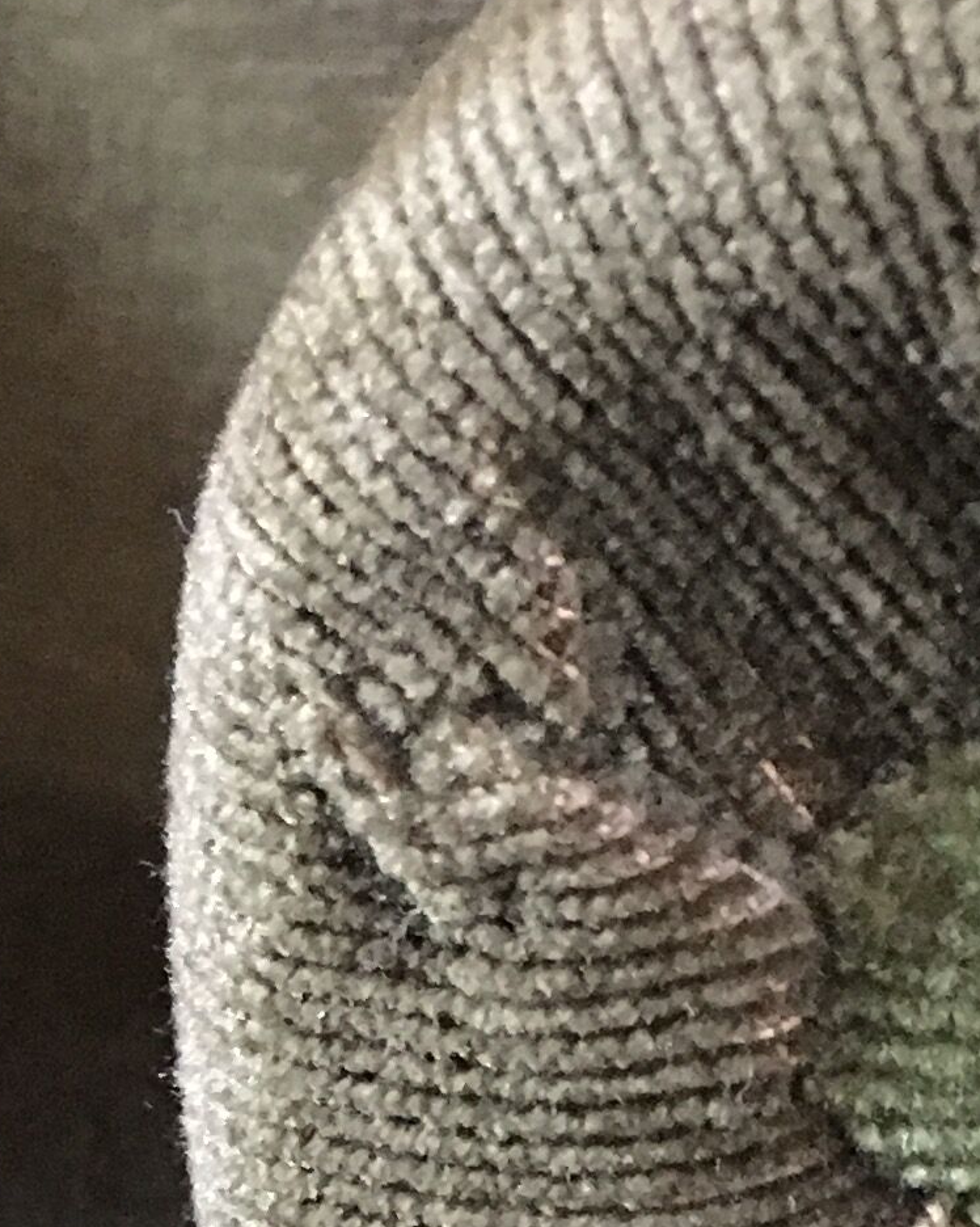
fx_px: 4426
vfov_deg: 15.1
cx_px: 33
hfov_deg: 12.5
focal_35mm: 122
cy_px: 1576
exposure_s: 1/17
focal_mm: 4.15
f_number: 2.2
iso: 500
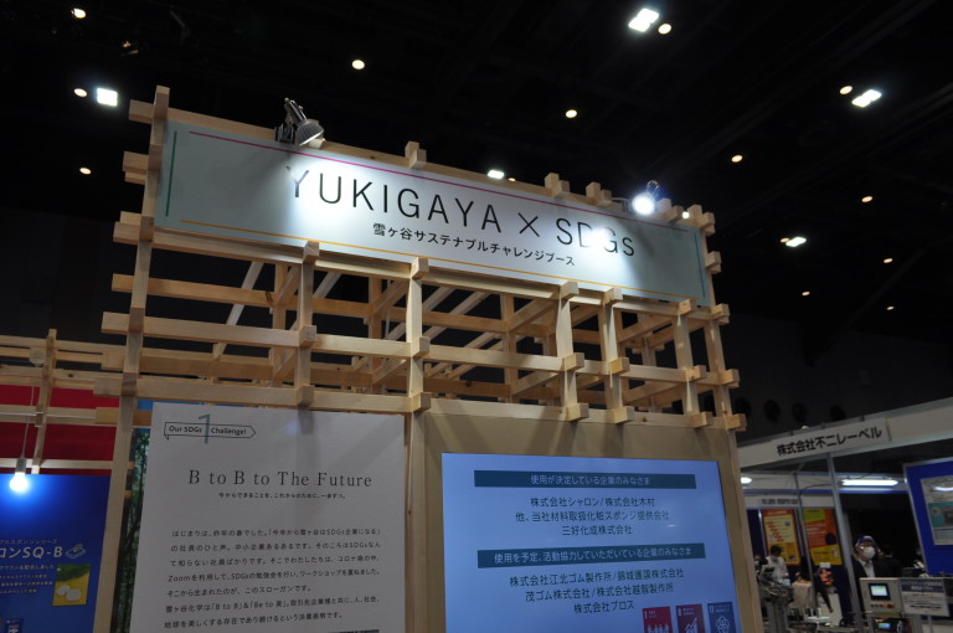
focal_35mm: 27
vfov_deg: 47.8
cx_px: 476
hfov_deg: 67.4
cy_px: 316
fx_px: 714
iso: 280
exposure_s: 1/125
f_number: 5.6
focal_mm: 18
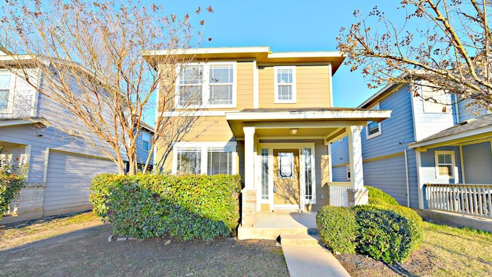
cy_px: 163
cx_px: 249
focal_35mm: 15
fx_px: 196
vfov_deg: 70.0
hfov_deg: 103.0
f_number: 9
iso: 200
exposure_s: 1/320
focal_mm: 14
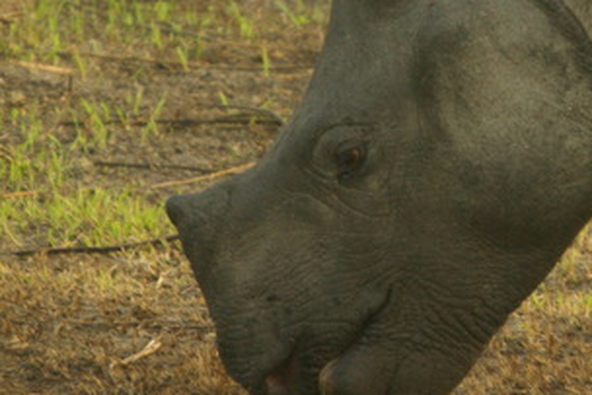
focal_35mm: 979
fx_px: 16106
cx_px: 512
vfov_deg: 1.4
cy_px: 42
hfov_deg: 2.1
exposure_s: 1/125
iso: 800
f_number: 6.7
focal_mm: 310
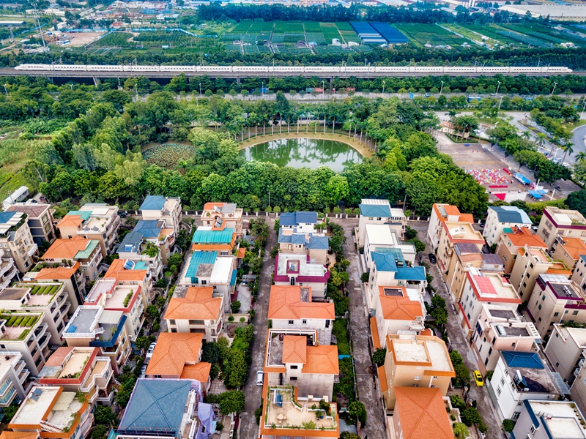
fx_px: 440
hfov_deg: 67.3
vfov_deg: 53.1
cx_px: 293
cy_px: 220
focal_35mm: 26
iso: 100
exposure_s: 1/240
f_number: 2.2
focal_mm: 4.73
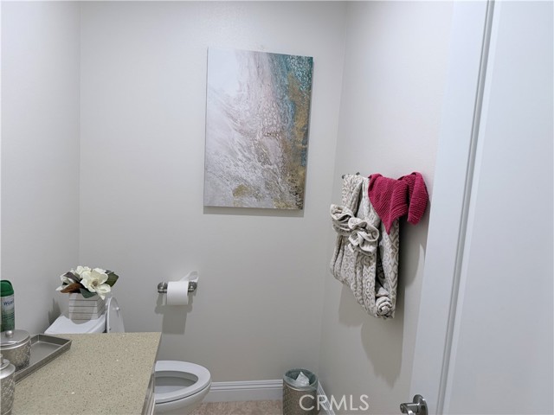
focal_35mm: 24
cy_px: 208
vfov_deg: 56.8
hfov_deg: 71.6
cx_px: 277
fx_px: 384
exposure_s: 1/120
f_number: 1.78
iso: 160
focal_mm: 6.76
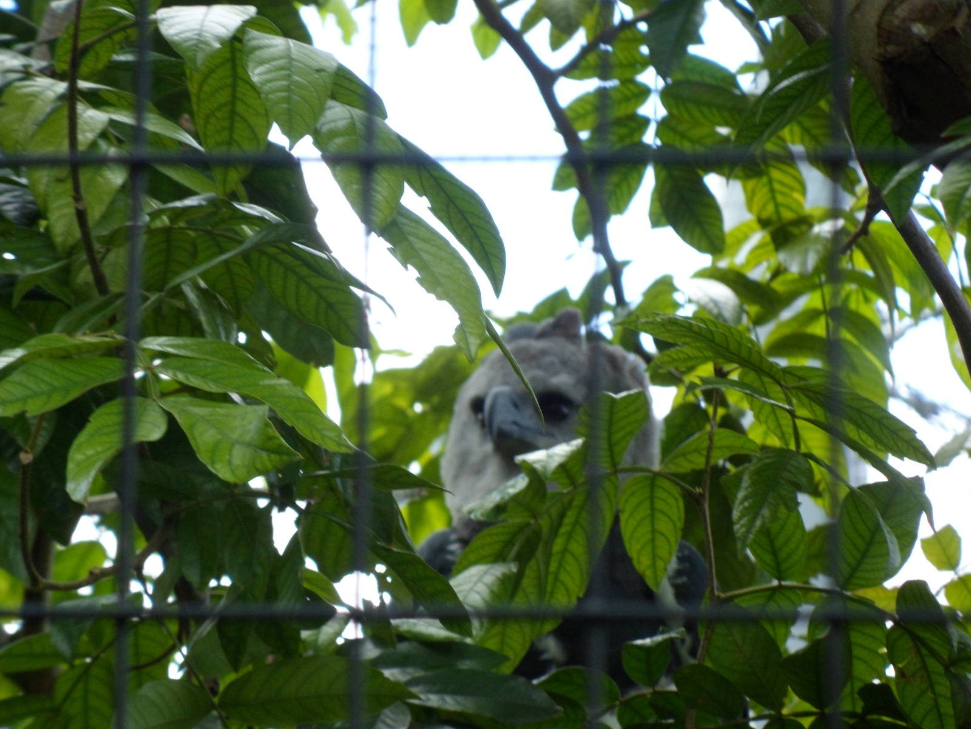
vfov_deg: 5.5
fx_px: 7603
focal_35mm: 271
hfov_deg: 7.3
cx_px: 486
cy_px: 364
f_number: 5.9
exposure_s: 1/60
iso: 160
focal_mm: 46.8
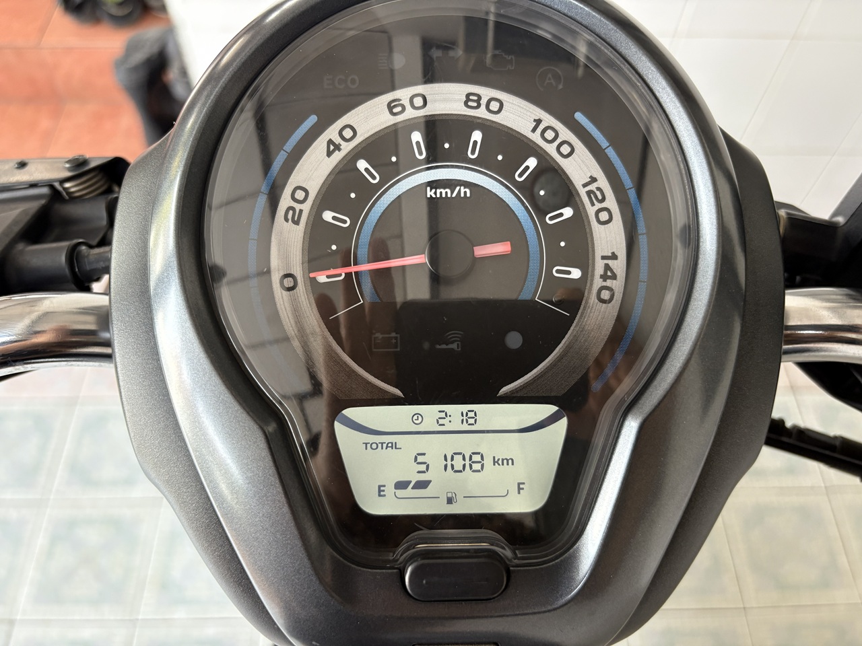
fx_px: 647
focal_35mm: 26
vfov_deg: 53.1
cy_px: 323
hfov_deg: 67.3
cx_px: 431
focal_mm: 5.96
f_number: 1.6
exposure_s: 1/60
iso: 160
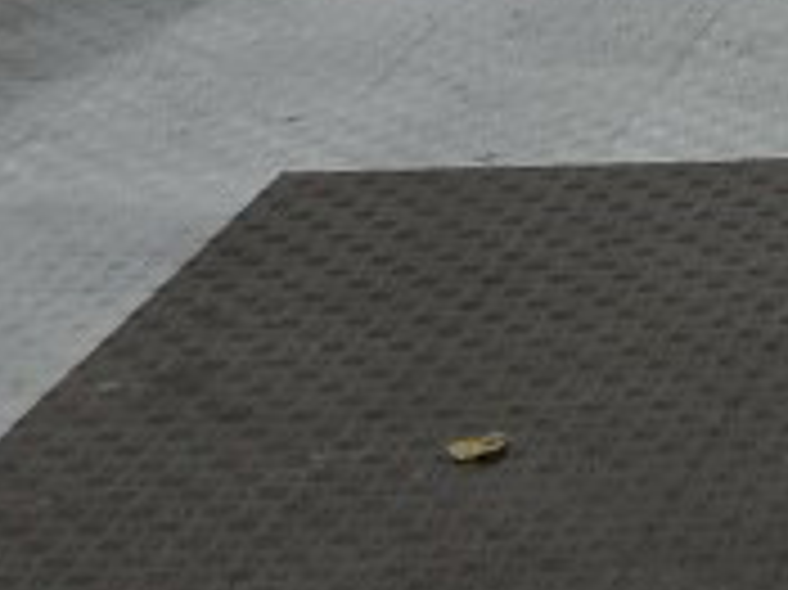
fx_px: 3890
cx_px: 1934
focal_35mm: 171
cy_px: -140
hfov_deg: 10.0
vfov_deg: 8.6
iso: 346
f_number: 2.2
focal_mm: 3.71
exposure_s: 1/40
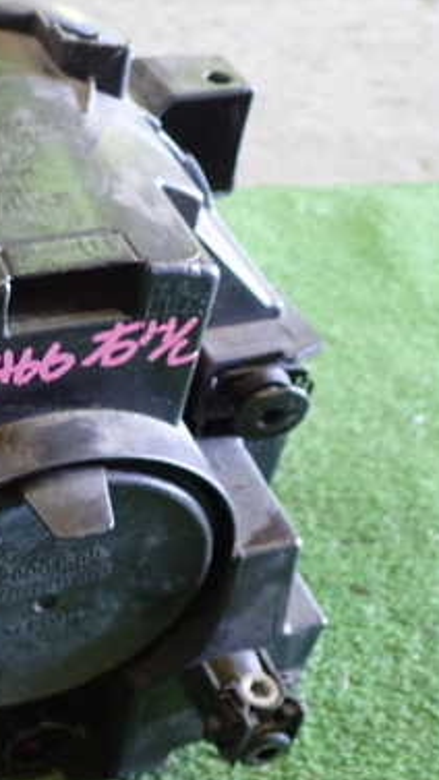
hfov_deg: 21.9
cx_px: -39
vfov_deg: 39.8
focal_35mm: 52
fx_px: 1076
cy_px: 426
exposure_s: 1/25
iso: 800
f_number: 2.3
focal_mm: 5.4
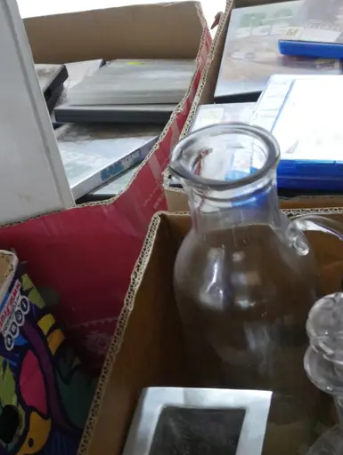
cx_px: 328
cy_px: 441
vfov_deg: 27.1
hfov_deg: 21.0
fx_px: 897
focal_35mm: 68
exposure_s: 1/50
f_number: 4
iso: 3200
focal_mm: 17
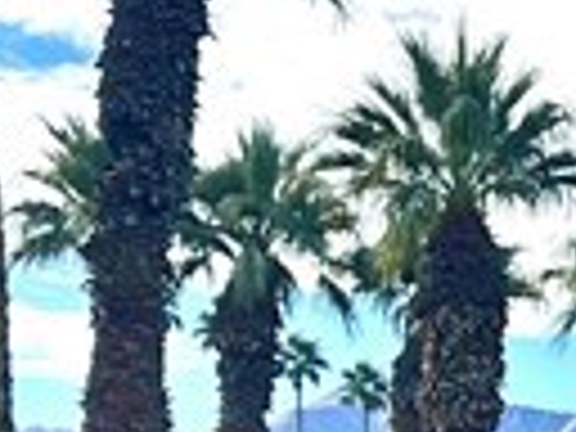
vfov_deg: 7.6
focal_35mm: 192
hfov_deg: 9.6
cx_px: 1130
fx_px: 3195
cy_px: 612
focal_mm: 6.86
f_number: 1.78
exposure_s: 1/4348
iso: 80
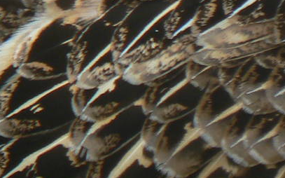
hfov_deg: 2.0
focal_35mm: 1068
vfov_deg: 1.2
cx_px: 20
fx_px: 8292
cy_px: -76
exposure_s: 1/125
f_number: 4
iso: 80
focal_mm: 42.6
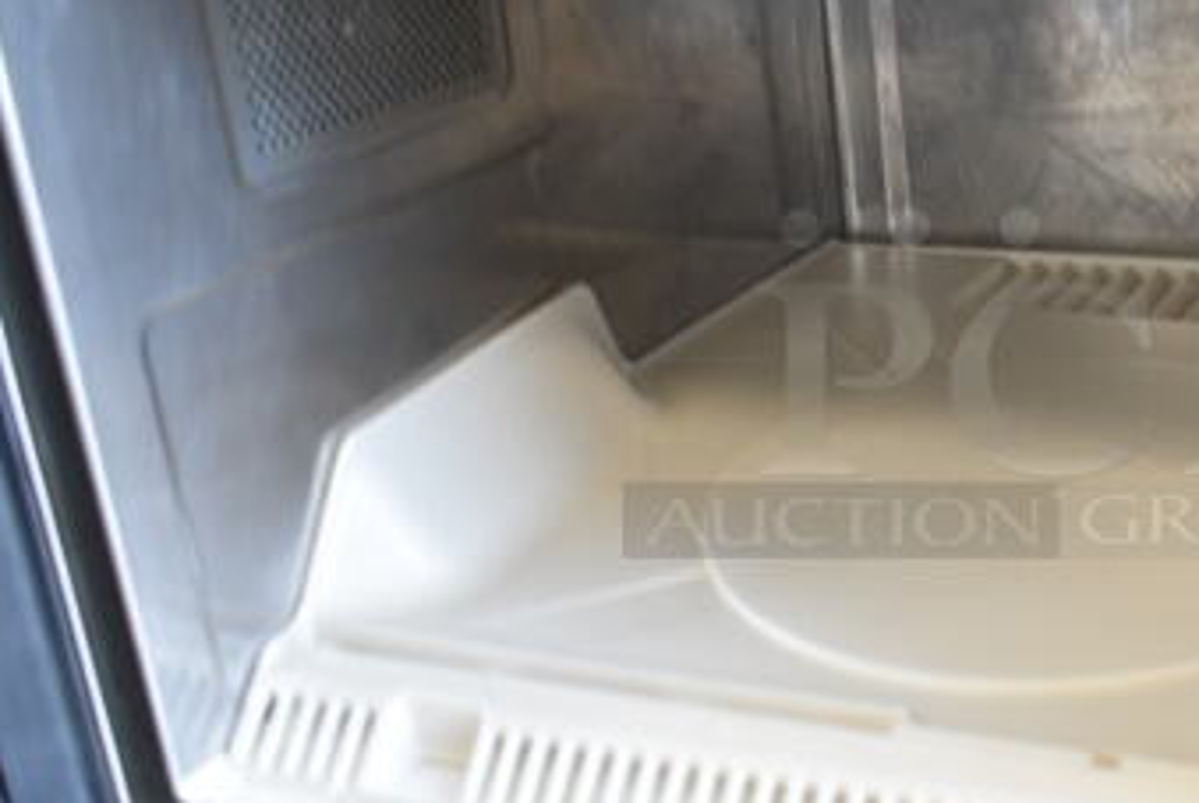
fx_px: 1801
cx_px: 1019
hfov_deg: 35.2
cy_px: 371
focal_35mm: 54
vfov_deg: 25.1
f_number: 3.8
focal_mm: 20
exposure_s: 1/30
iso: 900
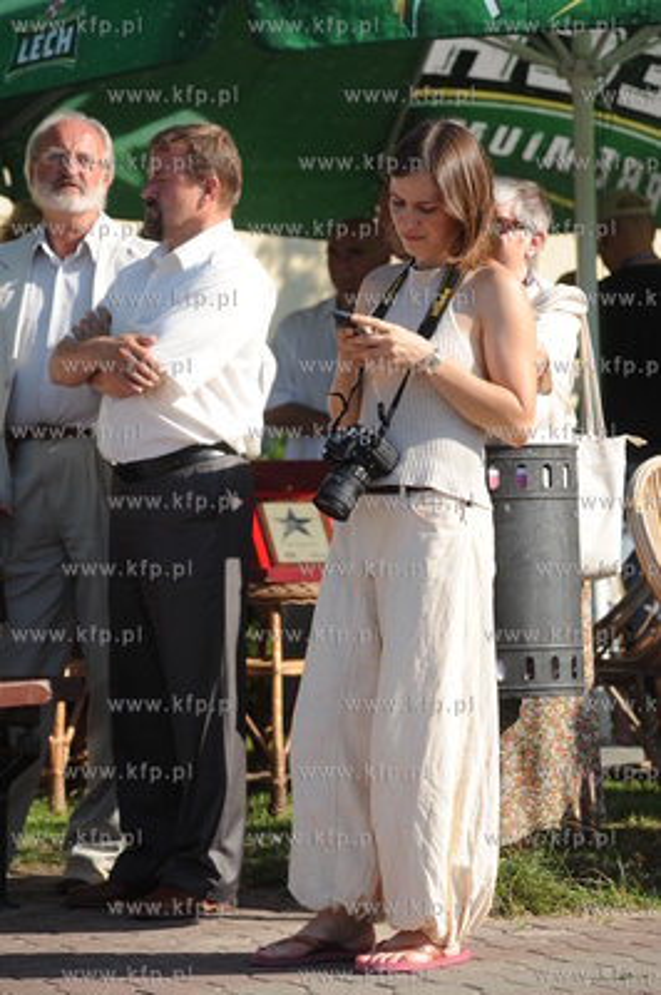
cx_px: 330
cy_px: 498
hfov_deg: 10.1
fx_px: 3724
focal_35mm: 135
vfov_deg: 15.2
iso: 200
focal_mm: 135
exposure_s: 1/640
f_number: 5.6
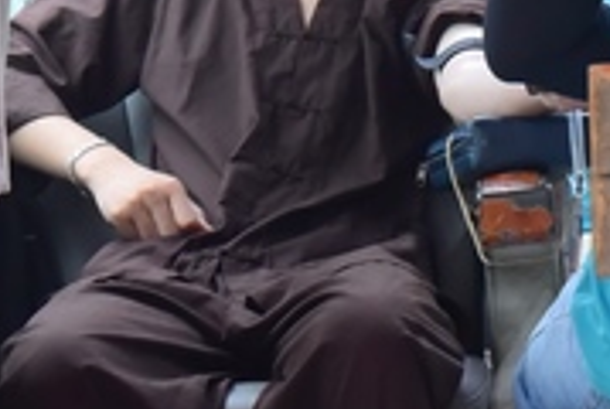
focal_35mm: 236
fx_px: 4005
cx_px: 668
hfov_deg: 8.6
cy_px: -89
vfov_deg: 5.8
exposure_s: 1/60
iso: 3200
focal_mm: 65
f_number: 8
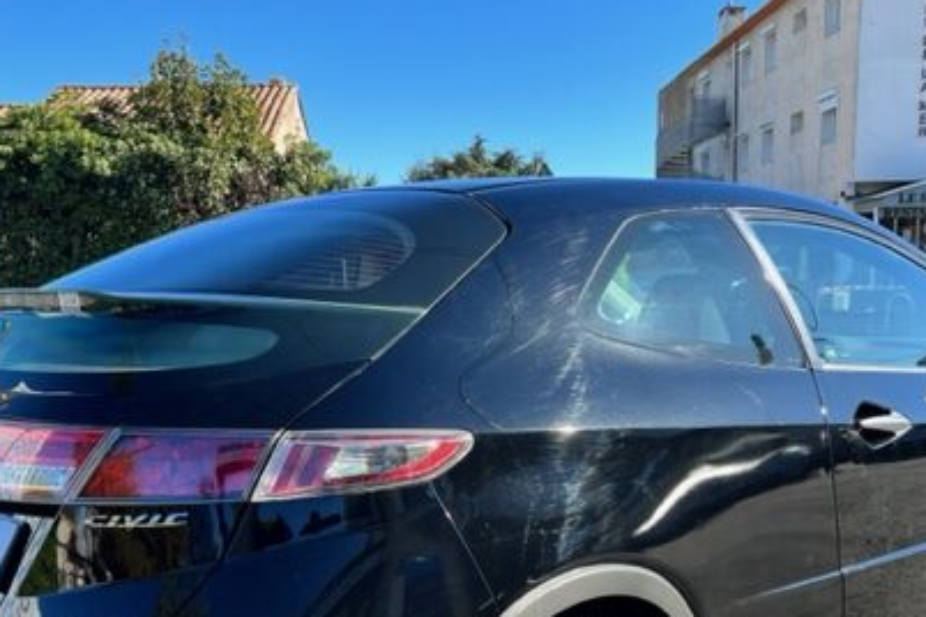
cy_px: 486
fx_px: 1106
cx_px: 491
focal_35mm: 43
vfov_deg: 30.5
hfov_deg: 45.4
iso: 50
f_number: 1.5
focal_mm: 5.7
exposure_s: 1/1135
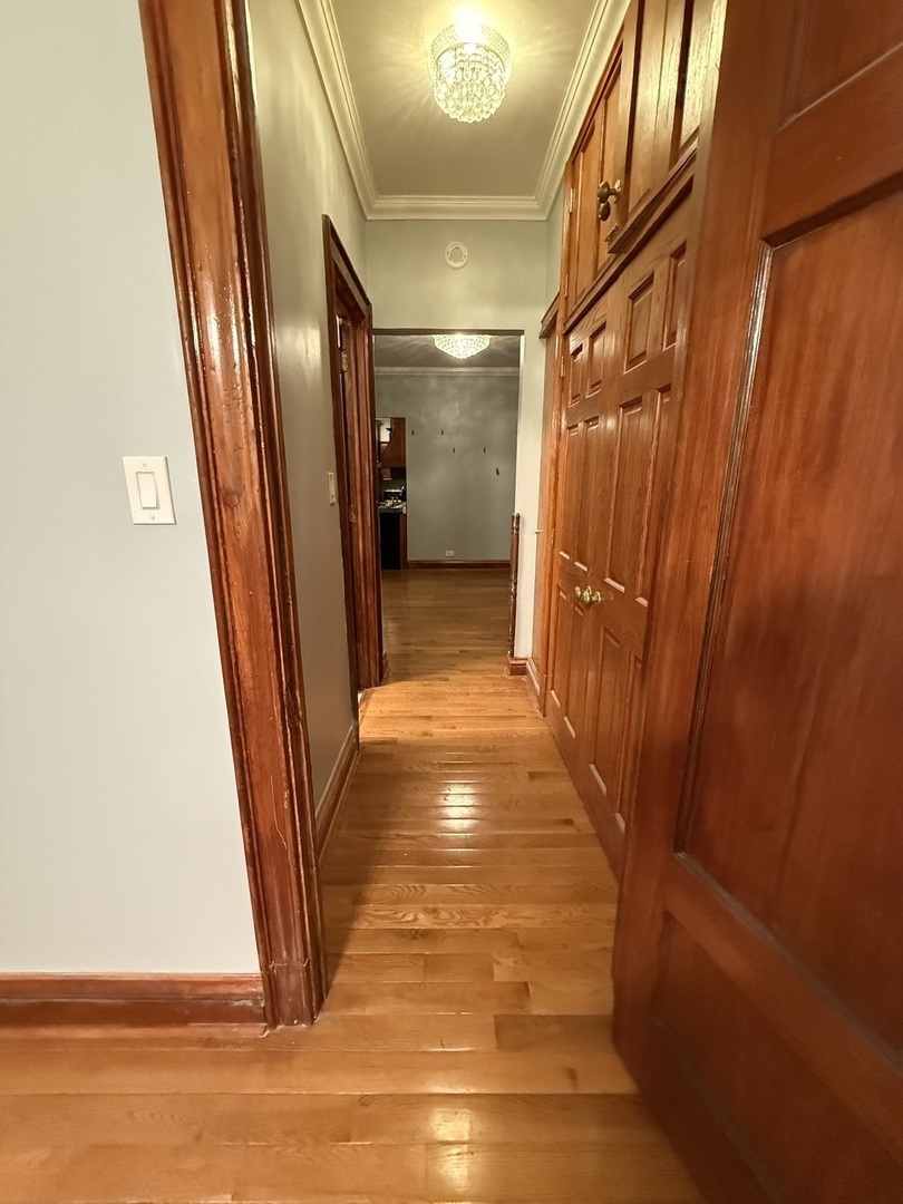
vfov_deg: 102.1
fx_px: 487
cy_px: 602
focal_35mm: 14
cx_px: 452
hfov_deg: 85.7
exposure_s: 1/60
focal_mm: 2.22
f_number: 2.2
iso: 1250
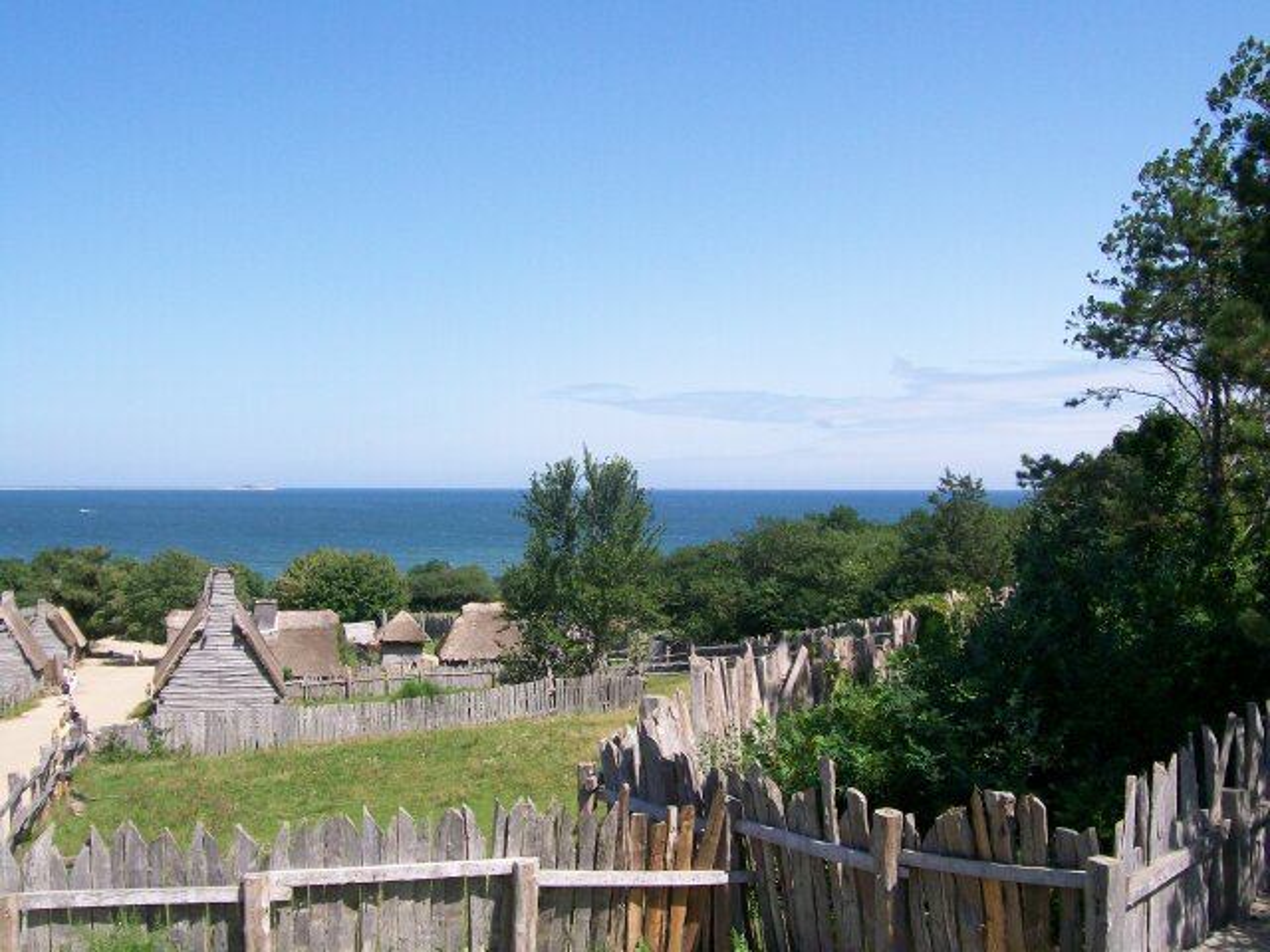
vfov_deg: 39.7
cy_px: 476
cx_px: 635
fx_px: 1321
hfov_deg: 51.4
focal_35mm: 36
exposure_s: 1/499
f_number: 4.8
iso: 80
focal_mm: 6
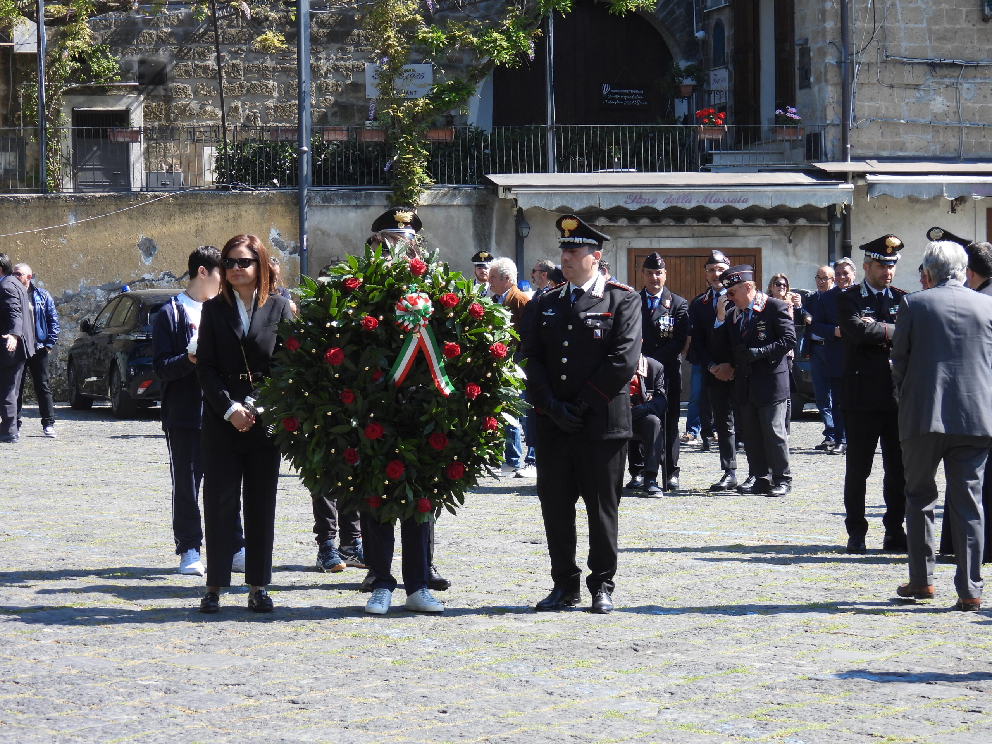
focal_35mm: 105
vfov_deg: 14.1
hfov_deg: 18.7
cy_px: 372
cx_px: 496
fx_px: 3009
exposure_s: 1/320
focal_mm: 18.7
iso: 100
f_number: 4
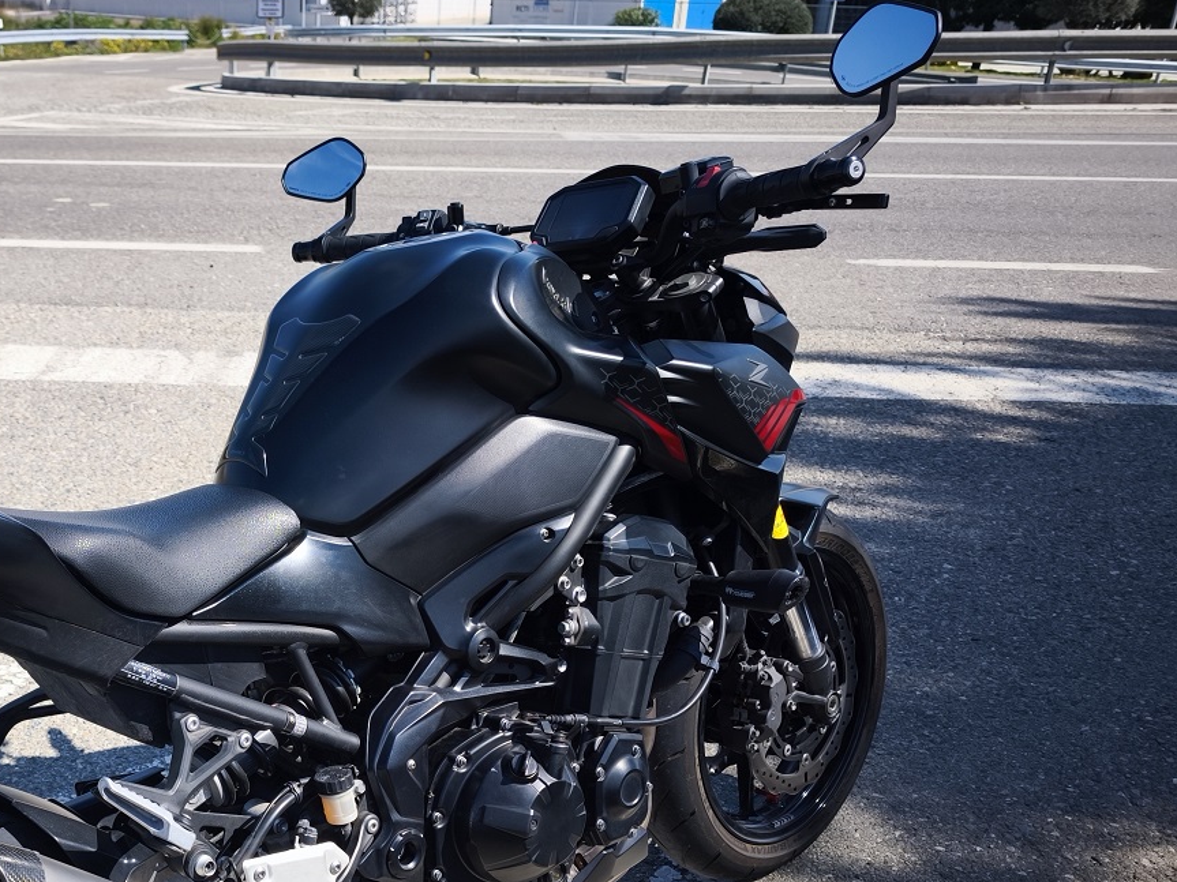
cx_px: 198
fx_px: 1360
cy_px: 735
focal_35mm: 40
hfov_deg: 44.0
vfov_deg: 34.6
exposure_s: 1/1402
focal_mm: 6.57
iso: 50
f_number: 1.6
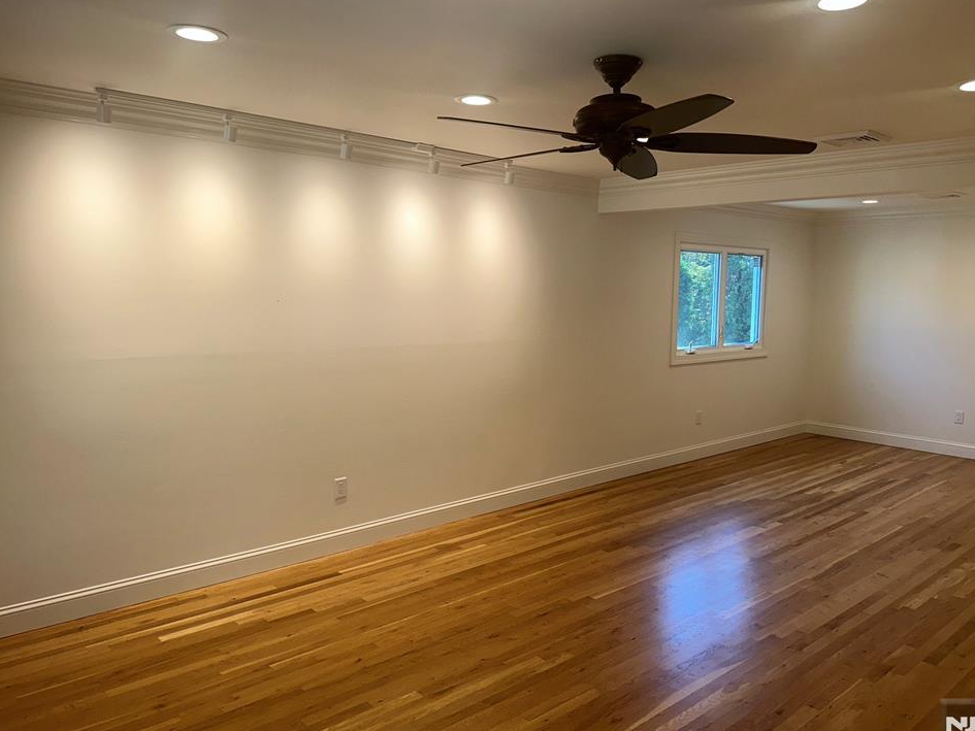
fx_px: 732
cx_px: 517
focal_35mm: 26
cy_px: 353
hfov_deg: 67.2
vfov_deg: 53.1
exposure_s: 1/168
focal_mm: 6.86
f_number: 1.78
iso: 50
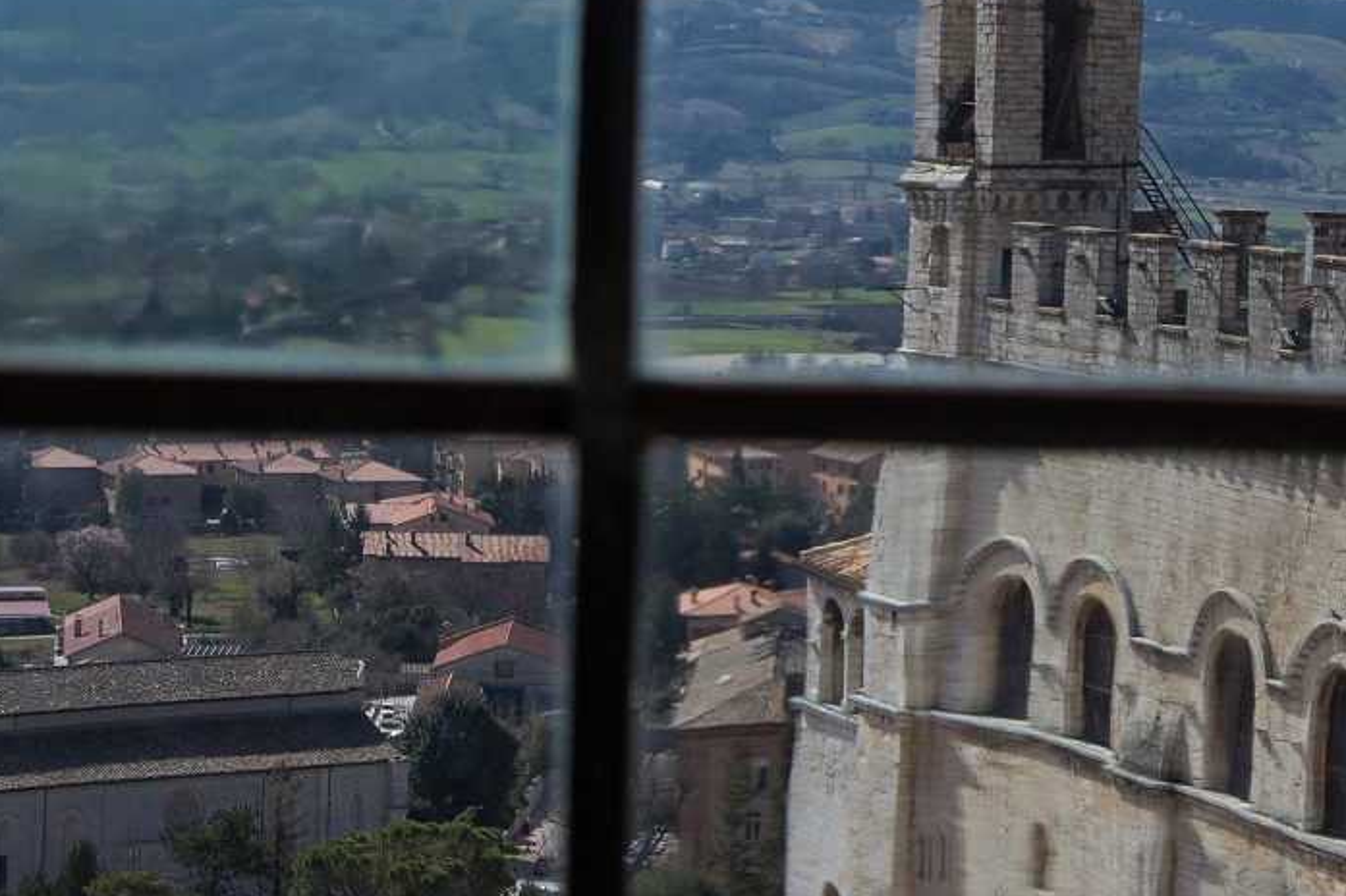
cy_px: 168
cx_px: 884
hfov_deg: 17.5
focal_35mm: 117
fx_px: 4372
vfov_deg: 11.7
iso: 800
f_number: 9
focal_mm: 34
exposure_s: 1/2000
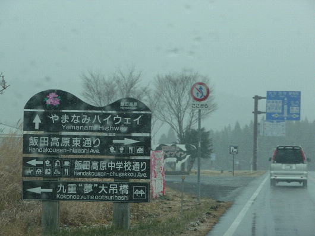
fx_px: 1284
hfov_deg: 14.0
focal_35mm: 141
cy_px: 118
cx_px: 158
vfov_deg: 10.5
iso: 200
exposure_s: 1/250
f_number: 4.8
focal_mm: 24.1
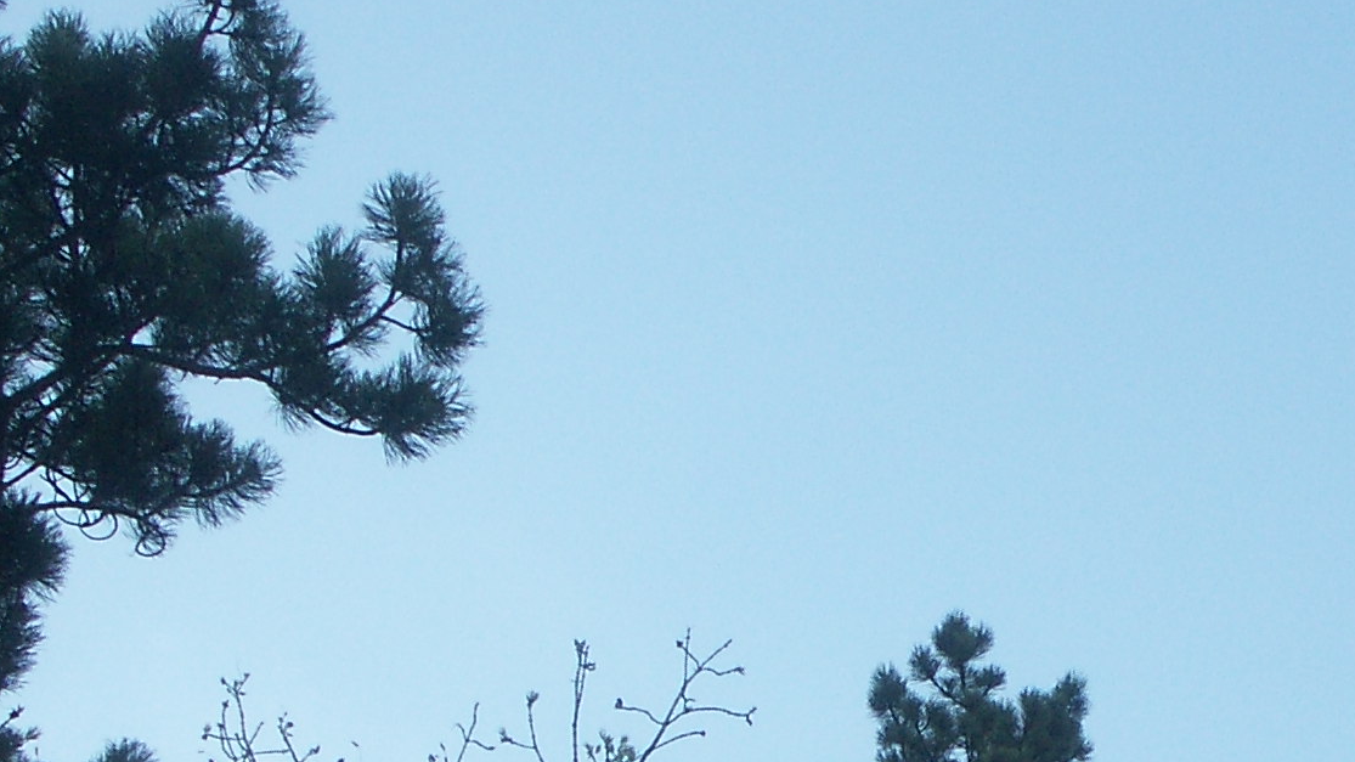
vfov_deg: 10.2
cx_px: 1276
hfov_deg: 17.8
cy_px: 792
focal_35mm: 118
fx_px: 4239
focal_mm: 7.7
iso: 50
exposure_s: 1/200
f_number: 3.5
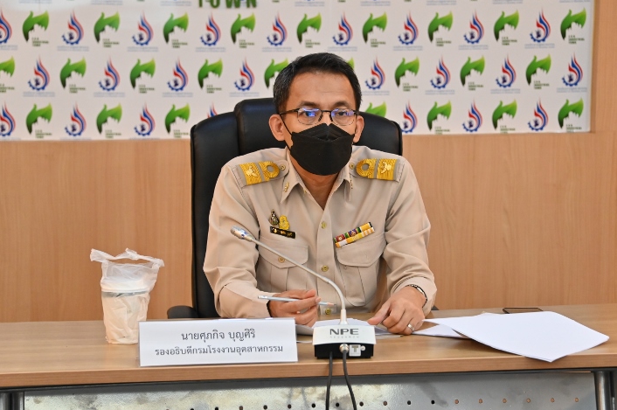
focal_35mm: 127
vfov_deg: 10.8
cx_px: 318
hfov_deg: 16.2
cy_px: 201
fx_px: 2174
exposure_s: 1/100
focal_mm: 112
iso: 4000
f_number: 5.6
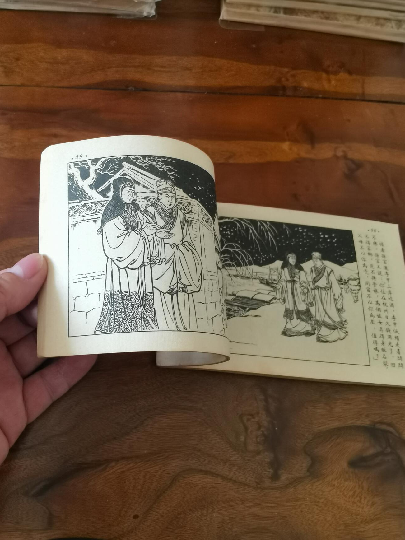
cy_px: 277
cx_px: 208
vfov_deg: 63.4
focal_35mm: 28
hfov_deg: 49.7
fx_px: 437
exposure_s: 1/33.3
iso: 250
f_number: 2.2
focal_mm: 2.26
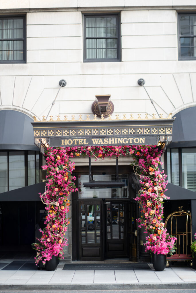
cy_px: 146
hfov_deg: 16.1
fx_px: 694
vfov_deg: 23.9
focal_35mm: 85
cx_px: 98
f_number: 1.8
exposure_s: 1/1600
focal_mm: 85
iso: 800
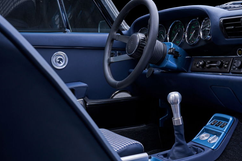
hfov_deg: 40.3
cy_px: 100
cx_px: 136
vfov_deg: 27.4
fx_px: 329
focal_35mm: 49
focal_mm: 36
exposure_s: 1/125
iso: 200
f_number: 13
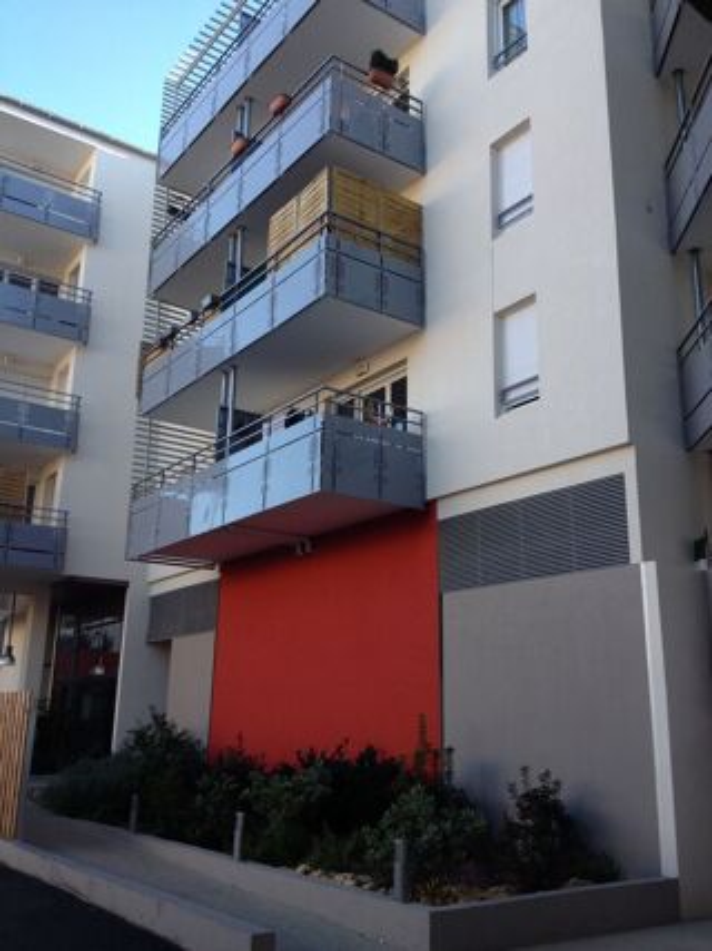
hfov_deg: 40.7
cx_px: 356
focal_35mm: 35
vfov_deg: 52.6
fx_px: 960
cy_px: 476
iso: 50
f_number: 2.4
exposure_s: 1/262
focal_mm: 4.28
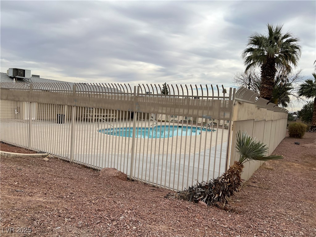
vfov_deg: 53.1
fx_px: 237
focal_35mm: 26
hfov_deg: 67.3
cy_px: 118
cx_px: 158
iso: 50
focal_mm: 5.7
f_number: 1.5
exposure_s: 1/3968
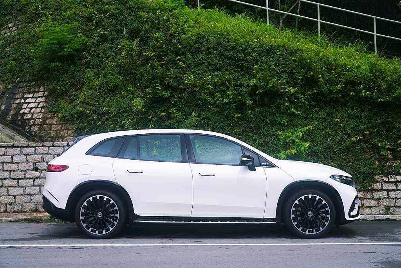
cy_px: 134
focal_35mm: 56
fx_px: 624
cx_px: 200
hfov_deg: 35.6
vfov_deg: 24.2
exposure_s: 1/160
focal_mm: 56
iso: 100
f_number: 5
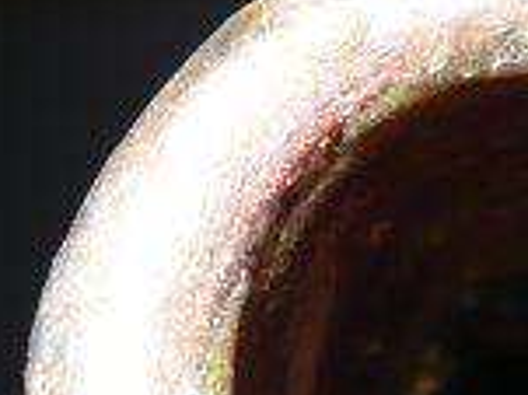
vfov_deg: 10.0
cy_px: 381
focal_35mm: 147
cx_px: 633
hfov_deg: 13.1
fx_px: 2240
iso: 100
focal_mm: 6.1
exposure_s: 1/30
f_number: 2.8
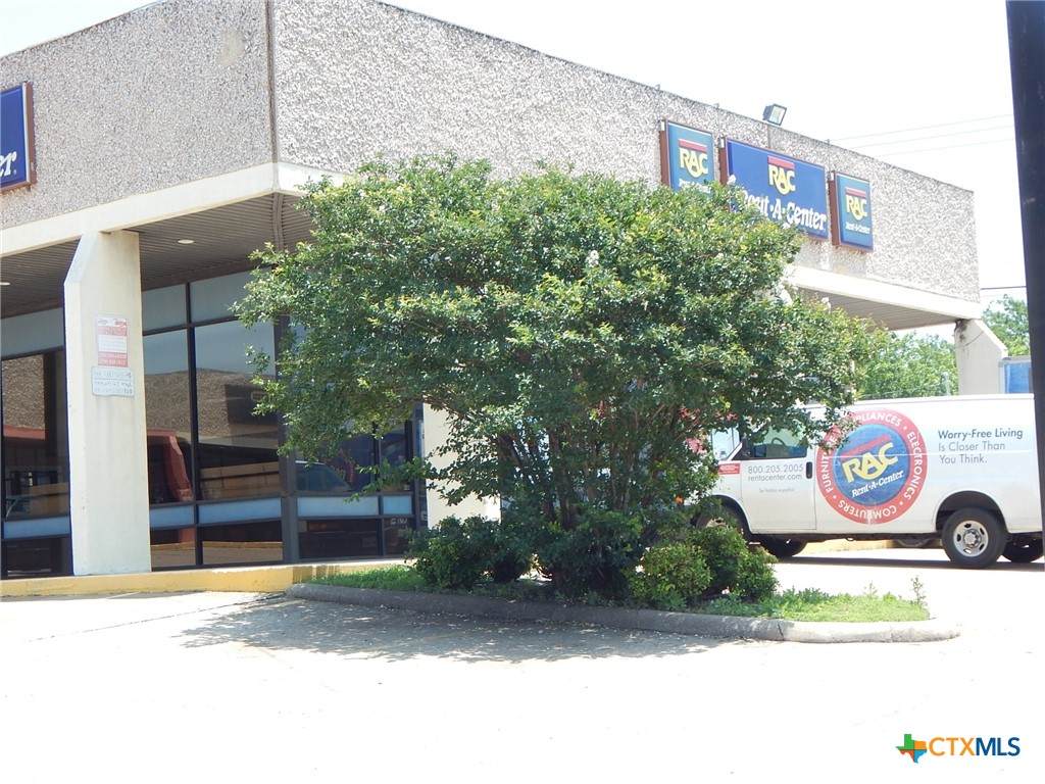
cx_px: 522
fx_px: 1841
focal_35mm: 61
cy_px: 392
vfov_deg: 24.0
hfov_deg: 31.7
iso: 125
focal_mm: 10.9
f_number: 4
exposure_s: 1/320
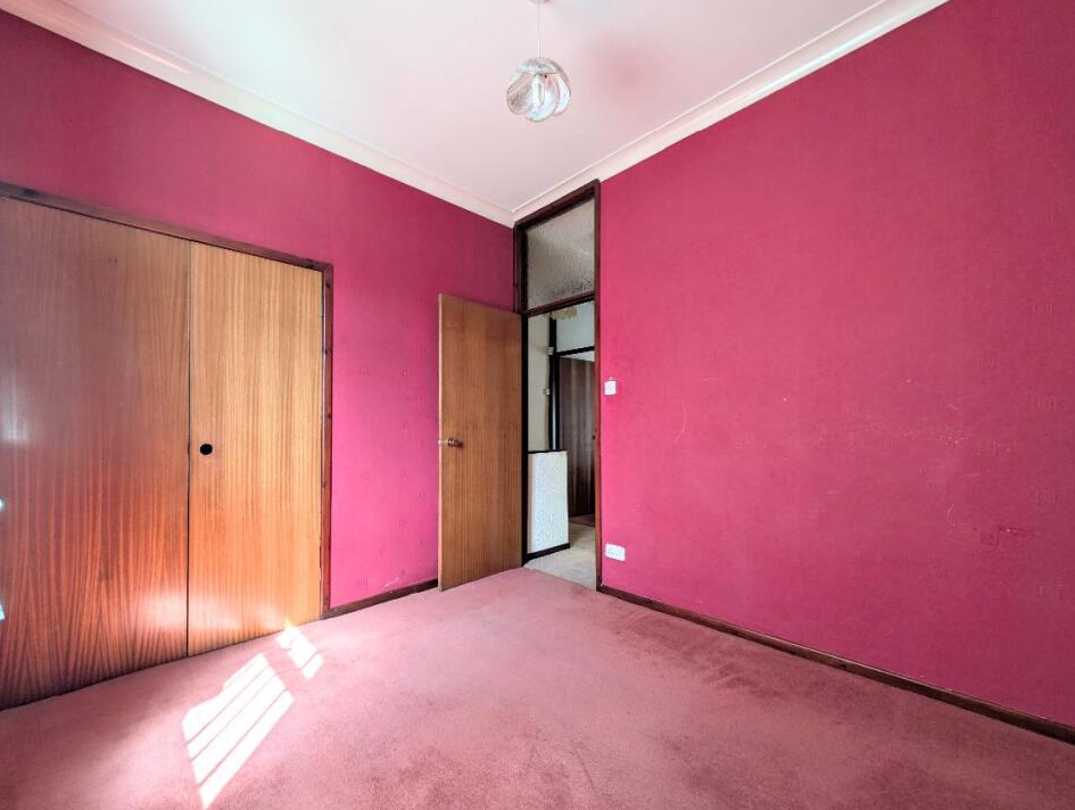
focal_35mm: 13
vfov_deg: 90.0
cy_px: 424
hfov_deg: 106.0
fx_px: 404
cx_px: 518
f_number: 1.7
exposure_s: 1/118
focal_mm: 2.02
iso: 54
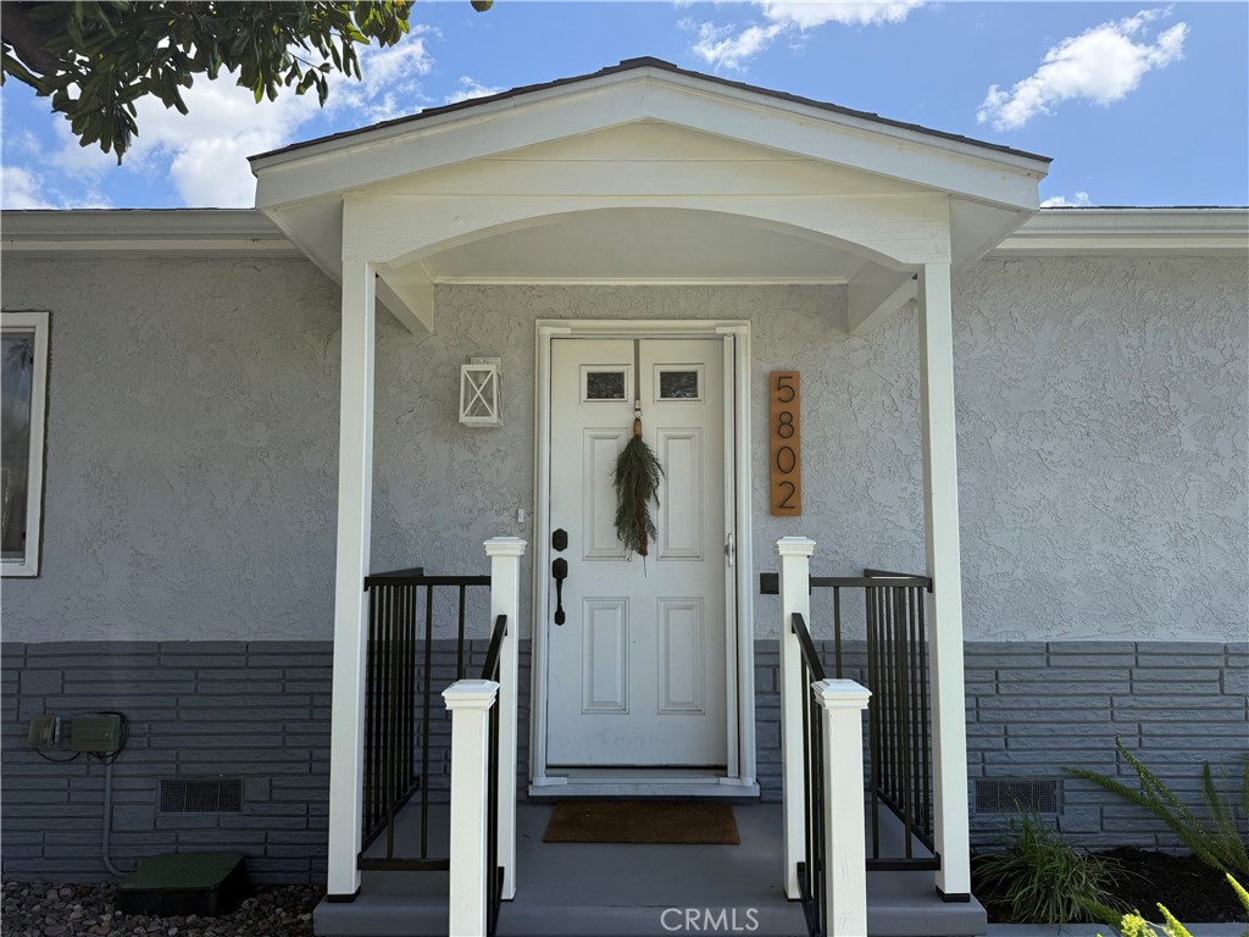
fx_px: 866
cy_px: 468
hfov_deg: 71.6
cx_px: 624
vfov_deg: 56.8
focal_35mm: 24
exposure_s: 1/3145
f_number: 1.78
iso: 100
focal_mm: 6.76
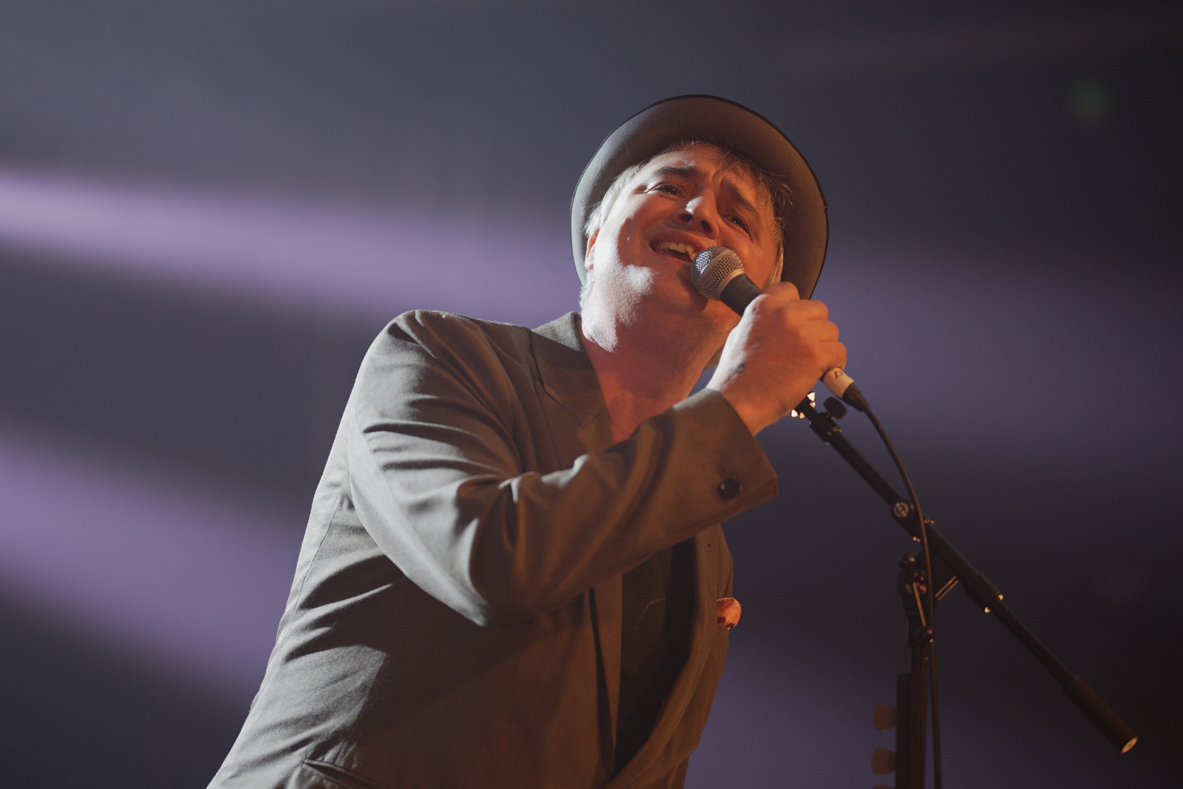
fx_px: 3697
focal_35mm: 112
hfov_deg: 18.2
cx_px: 592
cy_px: 394
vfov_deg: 12.2
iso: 250
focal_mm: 75
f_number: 1.2
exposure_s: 1/250
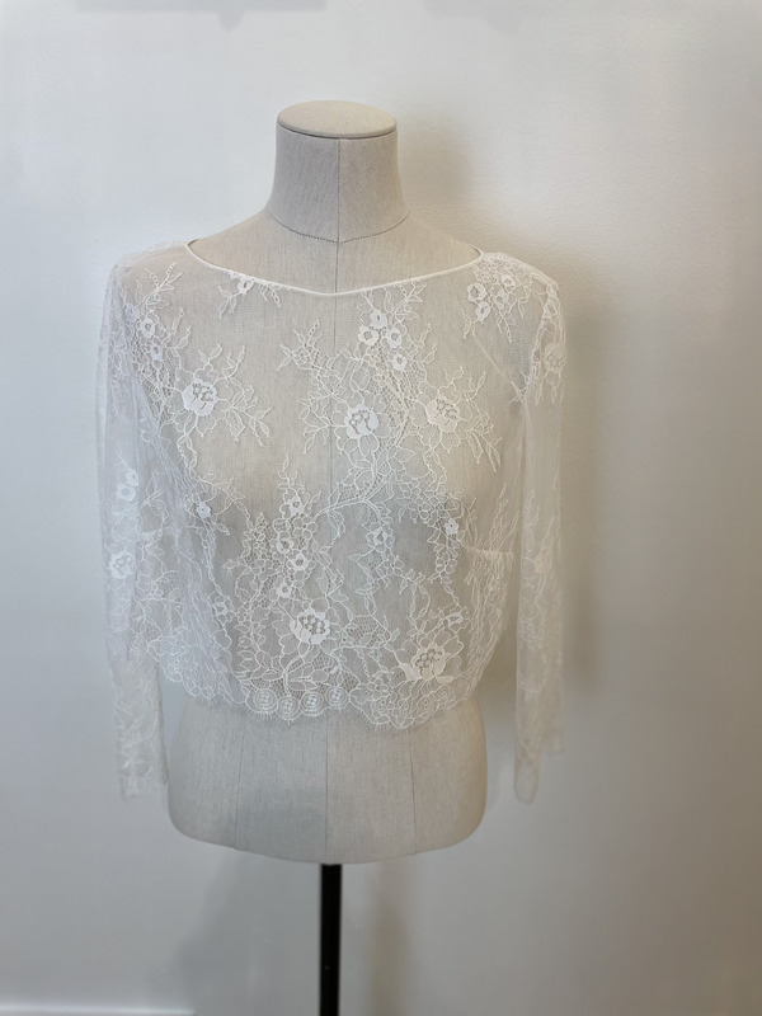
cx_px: 381
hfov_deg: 53.1
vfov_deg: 67.3
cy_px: 508
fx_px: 763
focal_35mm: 26
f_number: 1.6
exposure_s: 1/100
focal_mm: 4.2
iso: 50
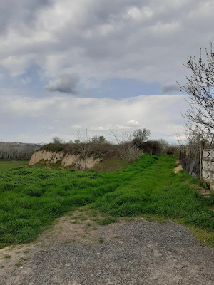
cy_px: 142
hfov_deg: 51.4
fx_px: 223
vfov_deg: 65.3
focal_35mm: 27
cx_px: 107
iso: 40
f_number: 1.9
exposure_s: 1/1359
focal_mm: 3.6
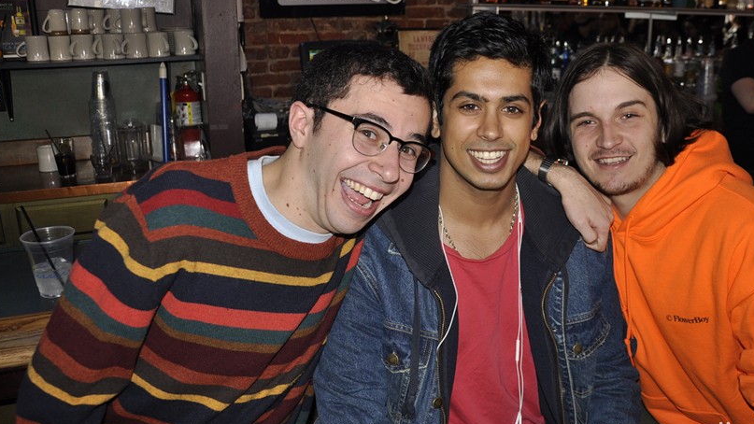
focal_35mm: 35
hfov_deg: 56.2
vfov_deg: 33.7
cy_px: 215
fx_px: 700
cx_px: 454
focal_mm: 18
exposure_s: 1/60
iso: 400
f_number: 3.5
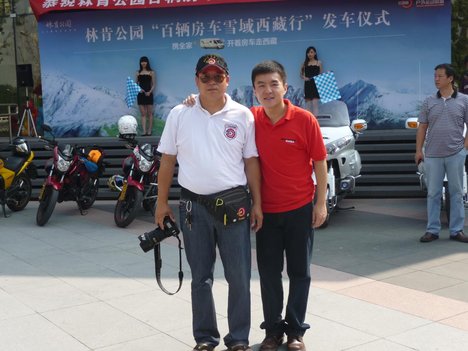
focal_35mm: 50
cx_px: 234
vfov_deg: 29.1
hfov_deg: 38.2
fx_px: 676
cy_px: 176
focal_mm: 8.5
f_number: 4.2
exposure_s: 1/320
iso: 100
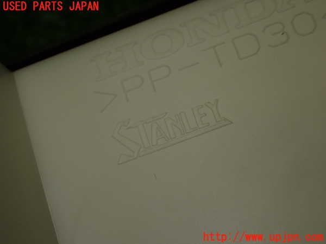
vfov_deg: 19.1
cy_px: 122
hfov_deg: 25.3
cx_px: 163
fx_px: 725
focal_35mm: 77
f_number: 4.1
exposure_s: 1/320
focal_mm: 13.65
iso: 250
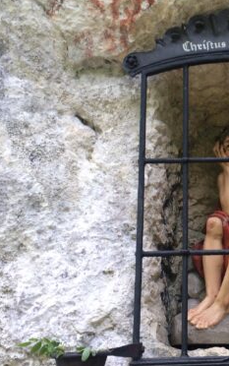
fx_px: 608
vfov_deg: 33.4
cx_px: 251
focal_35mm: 61
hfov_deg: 20.4
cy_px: 168
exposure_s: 1/50
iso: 40
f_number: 2.2
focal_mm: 4.15
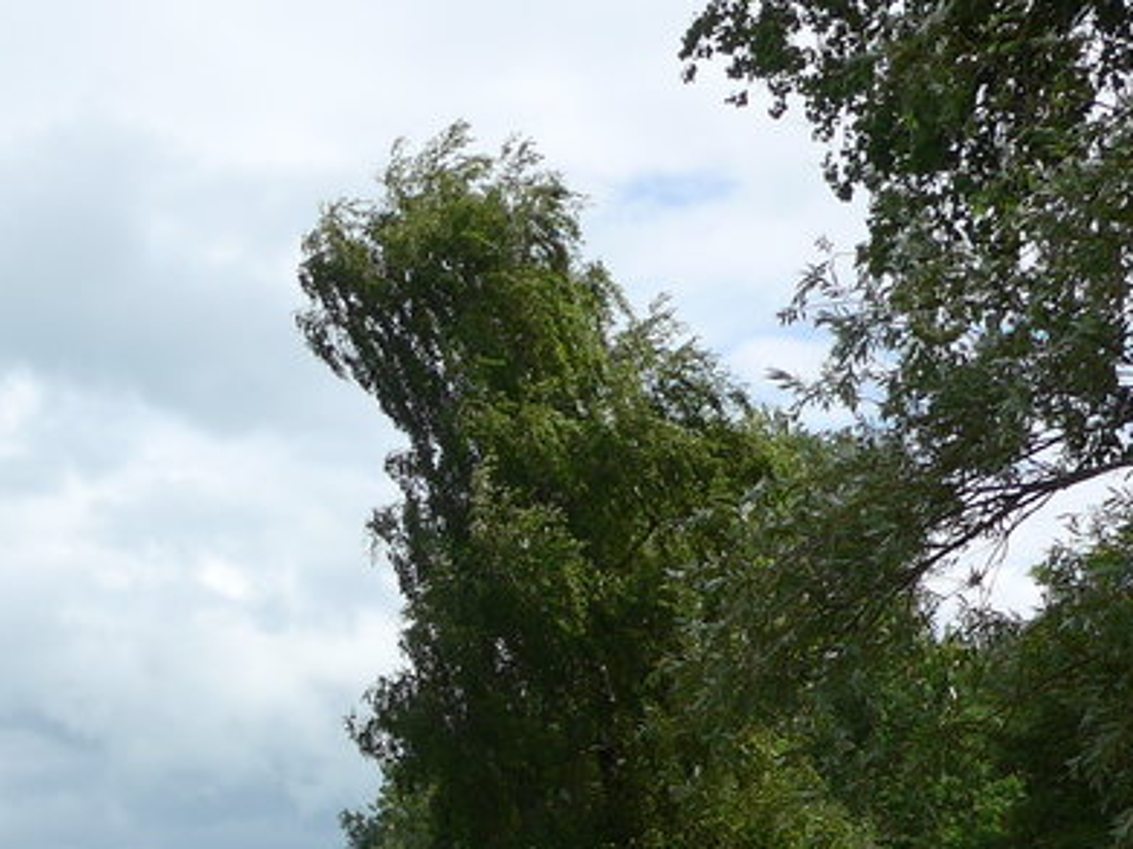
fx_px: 2912
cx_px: -174
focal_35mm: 89
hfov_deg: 20.8
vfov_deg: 15.9
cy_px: 1023
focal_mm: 6
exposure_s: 1/2000
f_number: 2.8
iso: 80
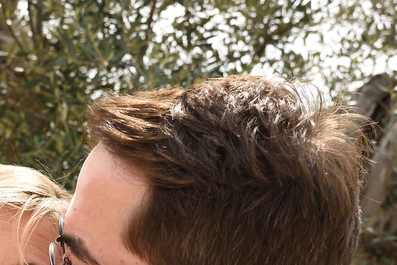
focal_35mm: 85
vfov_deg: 15.5
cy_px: 324
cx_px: 58
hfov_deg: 23.4
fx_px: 938
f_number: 6.3
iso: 200
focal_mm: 31
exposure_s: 1/320
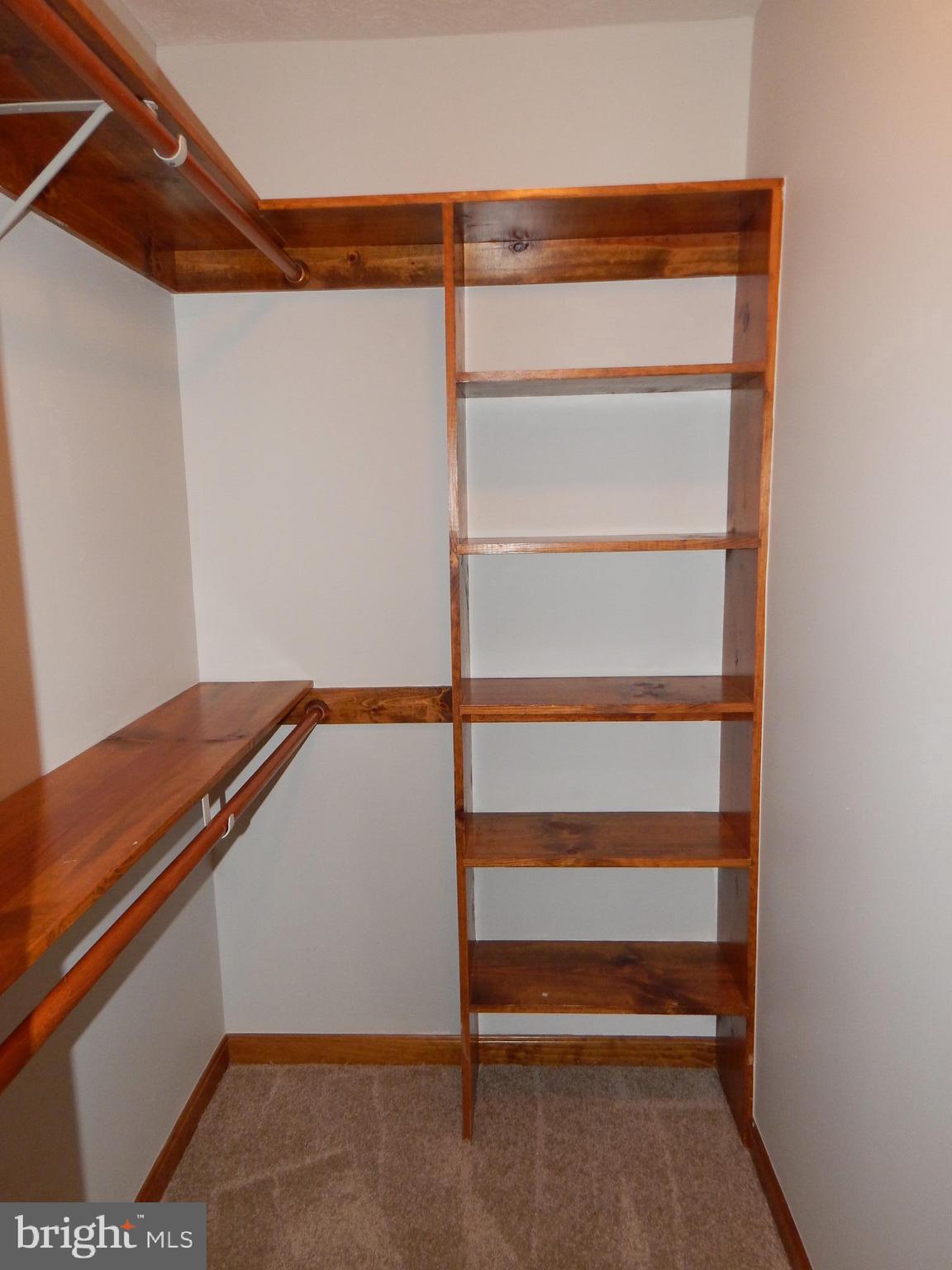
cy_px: 635
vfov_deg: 76.4
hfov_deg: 61.1
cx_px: 476
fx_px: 807
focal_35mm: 22
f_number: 3
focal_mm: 4
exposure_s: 1/30
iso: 200
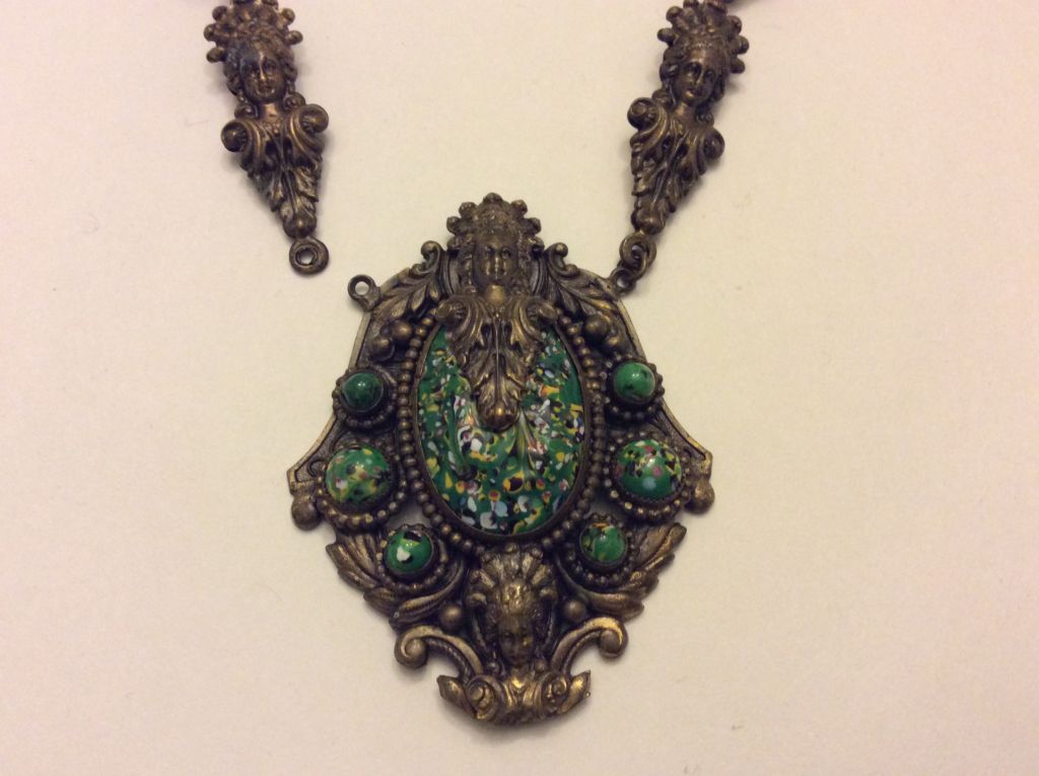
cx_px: 520
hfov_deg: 56.9
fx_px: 959
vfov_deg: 44.1
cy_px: 388
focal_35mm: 32
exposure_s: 1/24
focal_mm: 3.3
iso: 200
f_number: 2.4
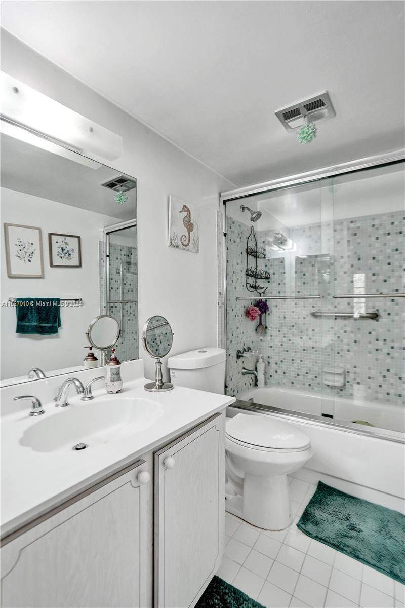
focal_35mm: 16
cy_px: 304
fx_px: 270
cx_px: 202
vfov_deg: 96.7
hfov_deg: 73.7
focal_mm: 16
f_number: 4
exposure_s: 1/200
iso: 1600
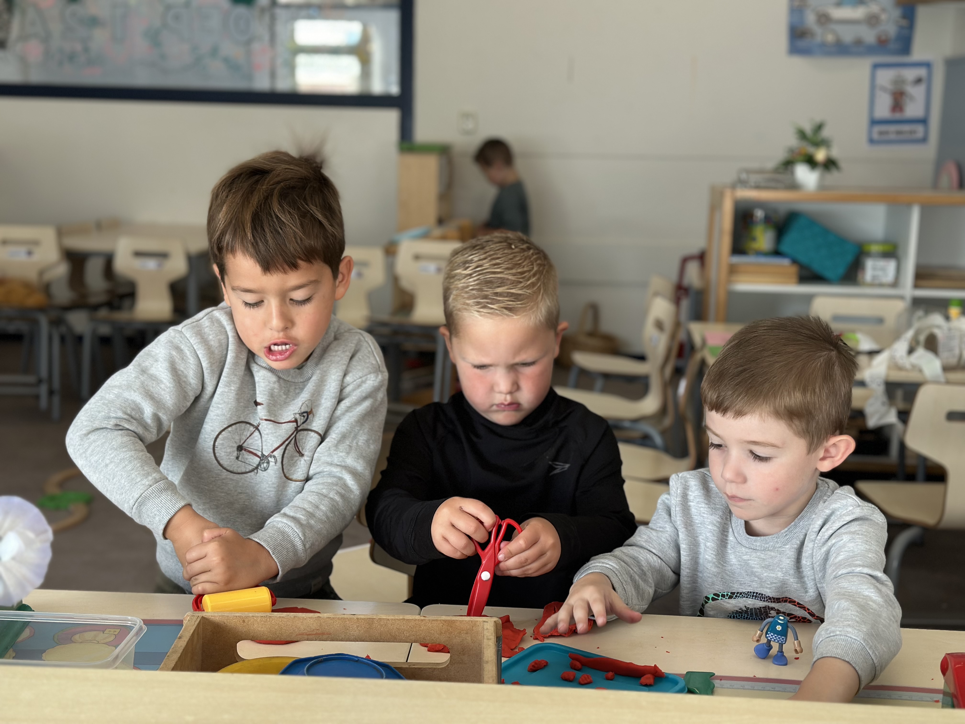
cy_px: 362
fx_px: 1338
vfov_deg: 30.3
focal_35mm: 48
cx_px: 482
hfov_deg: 39.7
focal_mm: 6.86
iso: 80
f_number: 1.78
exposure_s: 1/195
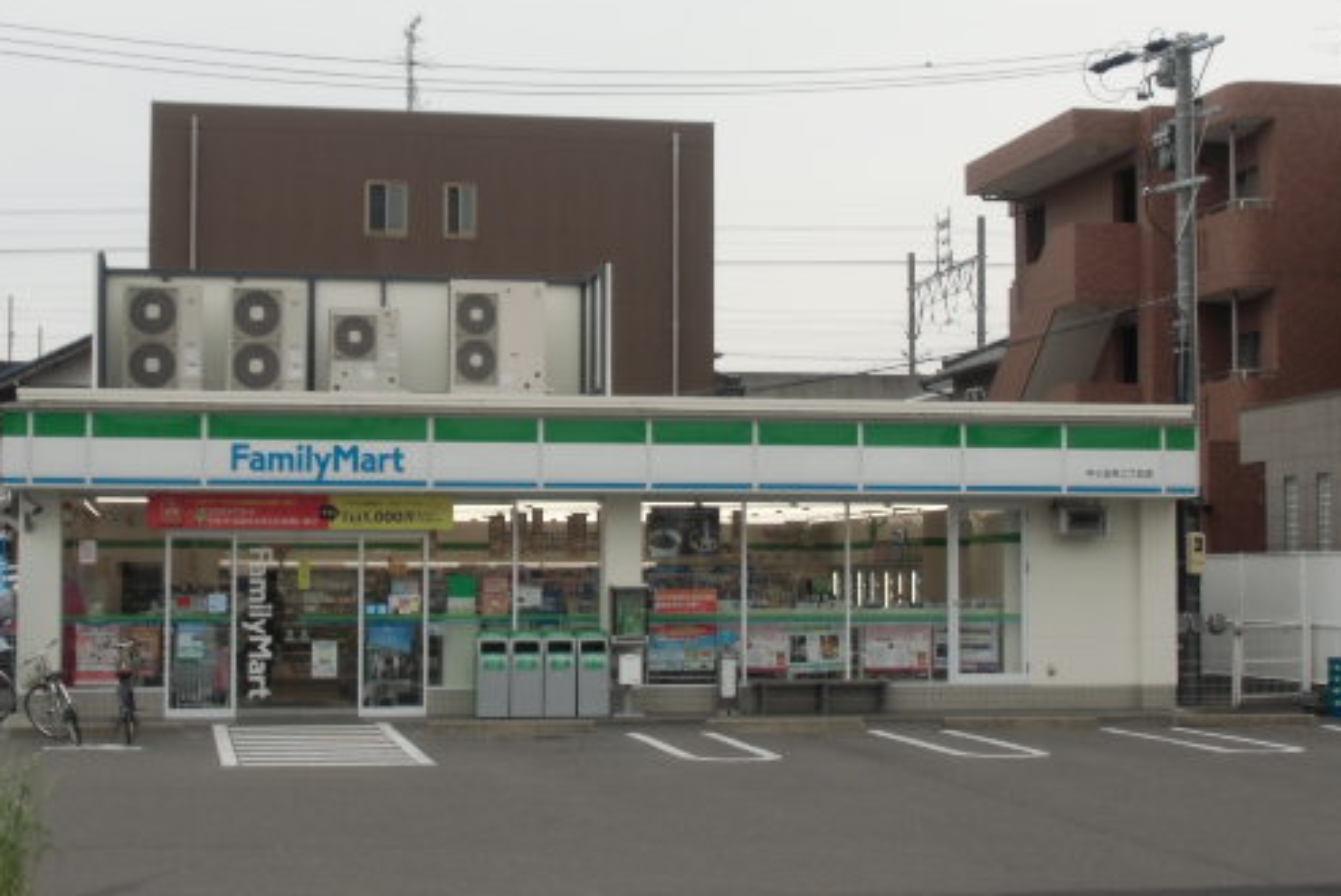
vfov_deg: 19.5
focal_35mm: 70
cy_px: 505
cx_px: 684
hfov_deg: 28.8
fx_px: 2609
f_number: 4.3
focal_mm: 9.16
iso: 64
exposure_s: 1/80
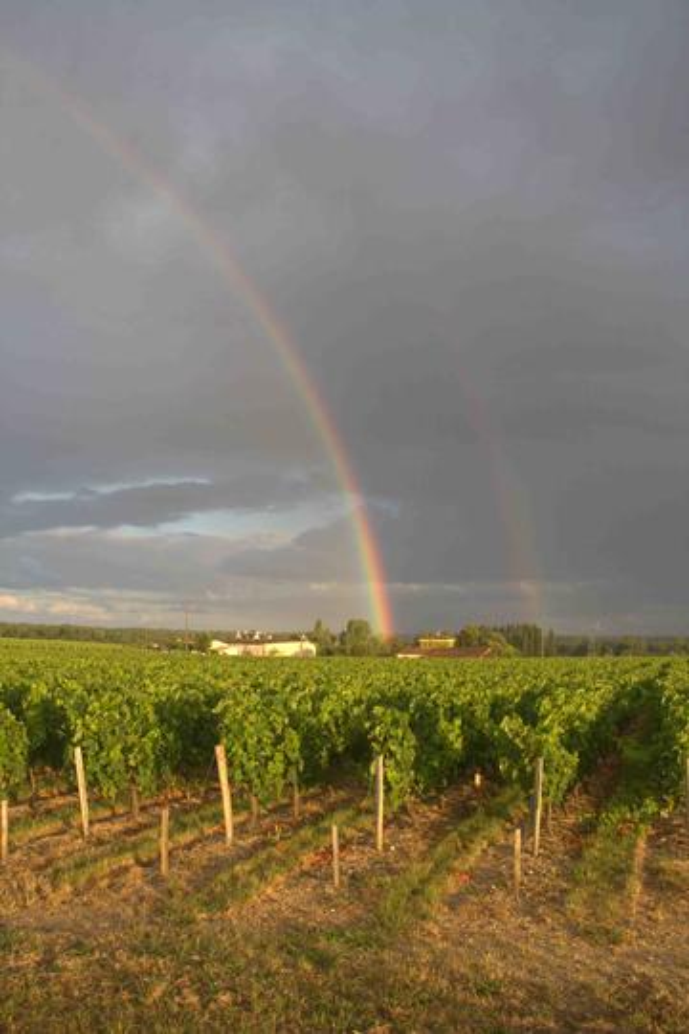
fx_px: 832
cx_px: 344
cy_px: 517
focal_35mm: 29
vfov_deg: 63.7
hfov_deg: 45.0
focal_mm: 18
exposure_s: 1/125
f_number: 7.1
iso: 100
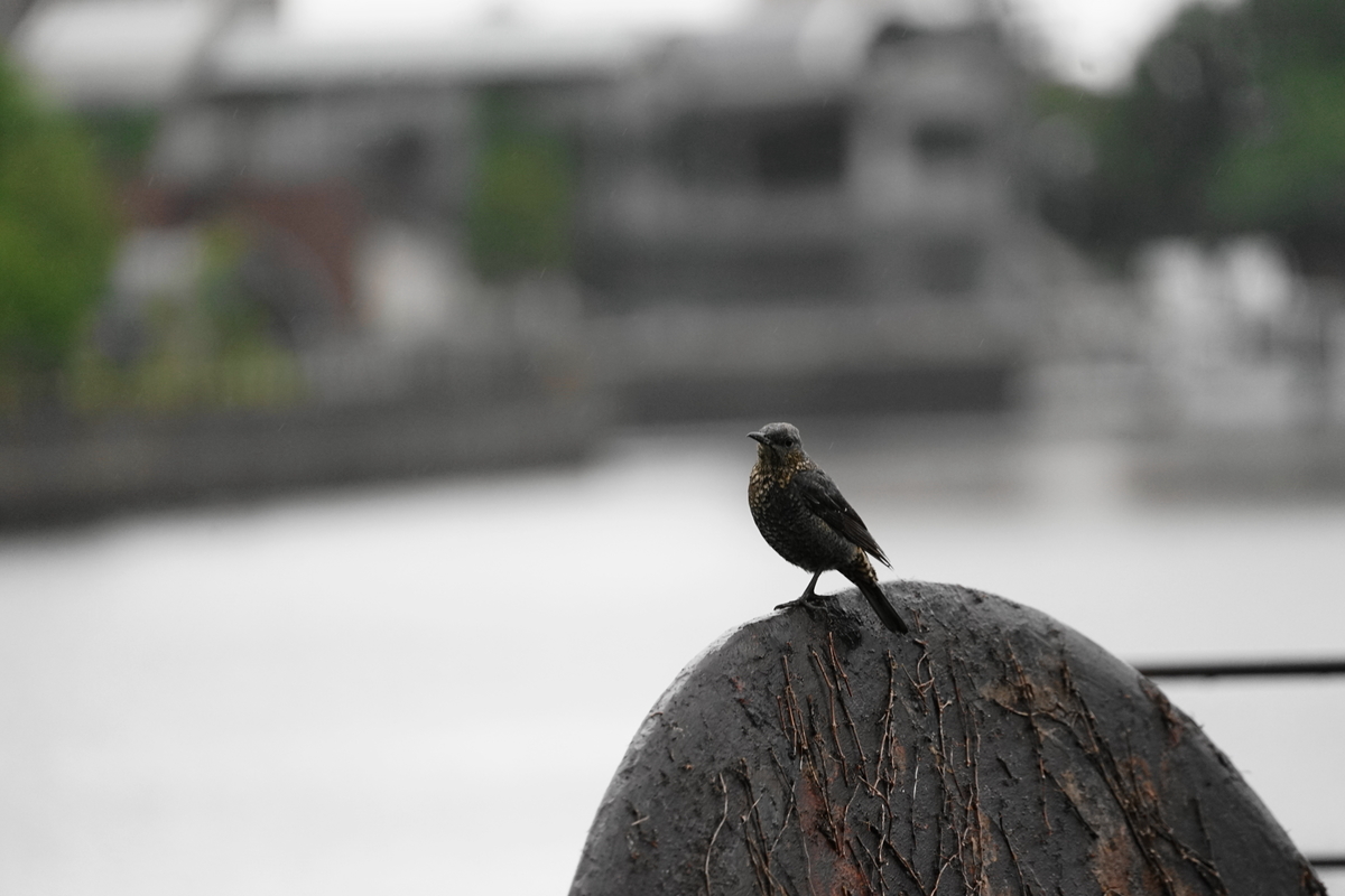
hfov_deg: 6.9
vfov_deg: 4.6
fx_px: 11207
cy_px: 448
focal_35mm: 300
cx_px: 672
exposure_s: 1/320
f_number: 5.6
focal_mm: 300
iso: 1600
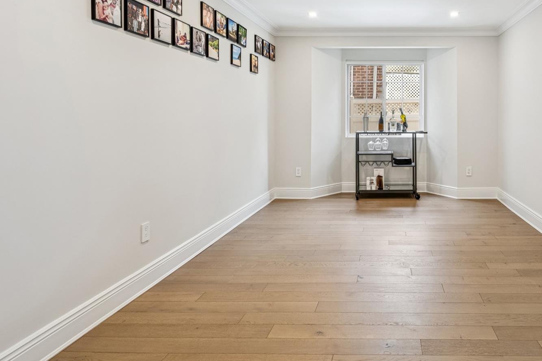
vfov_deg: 54.1
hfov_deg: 72.9
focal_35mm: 23
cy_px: 124
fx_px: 346
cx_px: 377
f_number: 14
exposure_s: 1/20
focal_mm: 15
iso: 640
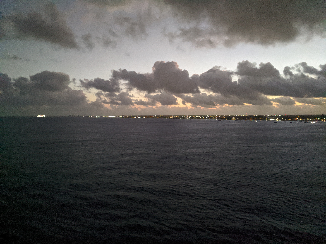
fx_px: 245
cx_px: 163
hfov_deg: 67.3
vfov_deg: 53.1
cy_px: 122
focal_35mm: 26
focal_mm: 4.67
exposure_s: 1/15
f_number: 2
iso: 3226
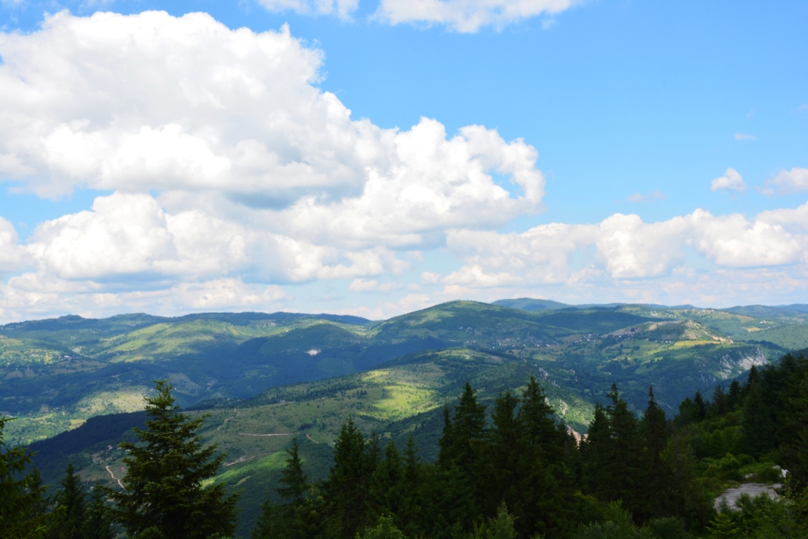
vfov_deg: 29.9
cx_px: 404
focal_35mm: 45
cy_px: 270
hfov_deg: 43.6
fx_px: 1010
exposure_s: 1/125
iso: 400
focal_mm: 30
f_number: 16
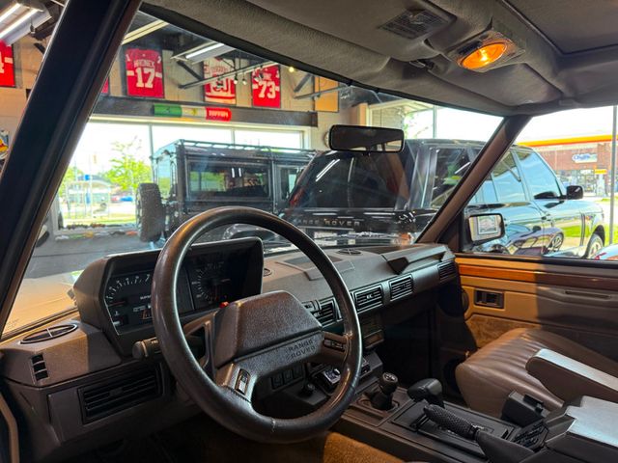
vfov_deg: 56.8
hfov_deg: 71.6
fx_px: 428
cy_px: 232
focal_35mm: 24
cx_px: 309
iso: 200
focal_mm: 6.76
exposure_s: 1/120
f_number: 1.78
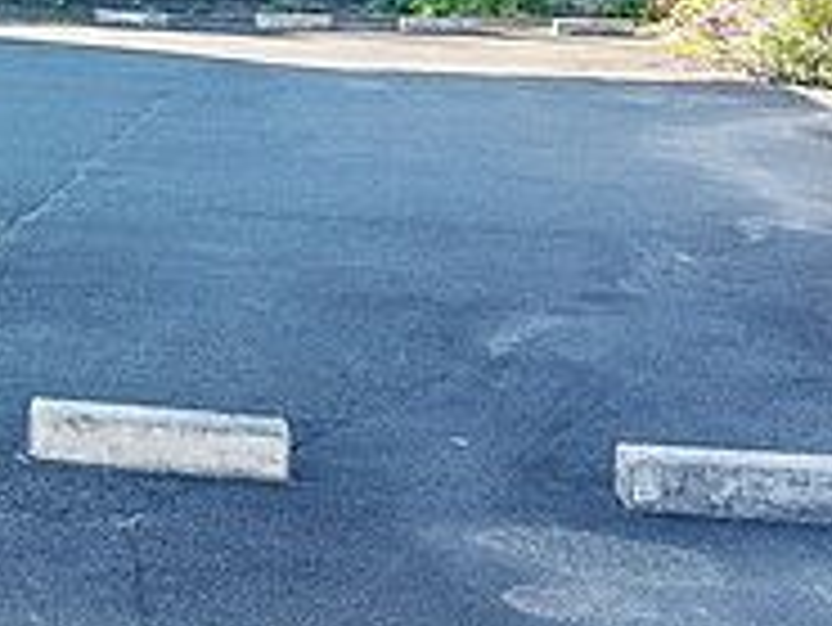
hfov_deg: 20.5
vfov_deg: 17.3
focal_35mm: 83
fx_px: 1996
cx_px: -382
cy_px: -36
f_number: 1.8
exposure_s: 1/233
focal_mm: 5.23
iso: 25
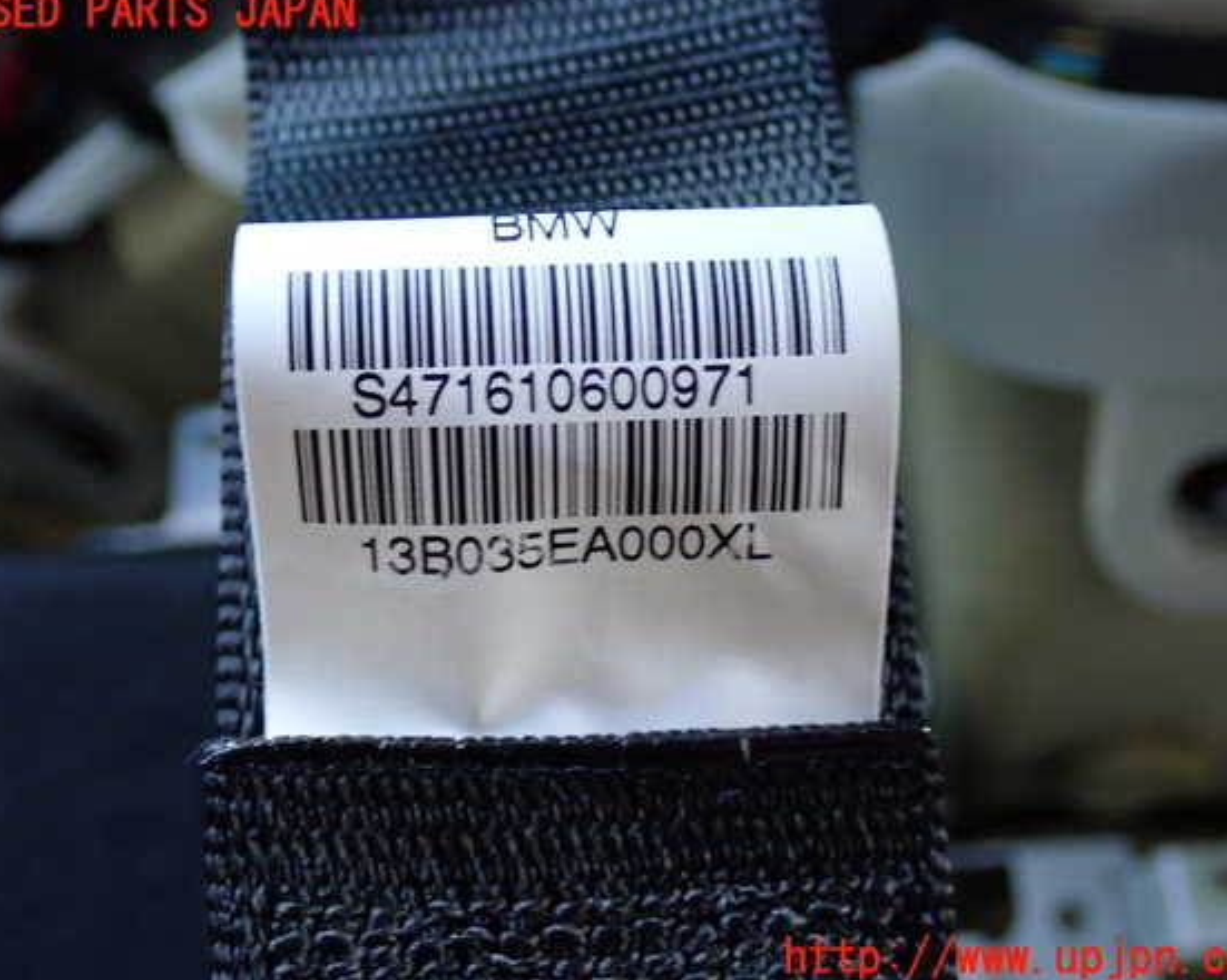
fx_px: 1814
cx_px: 619
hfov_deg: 37.4
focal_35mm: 50
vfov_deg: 30.2
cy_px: 486
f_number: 3.1
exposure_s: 1/50
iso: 320
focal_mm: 8.4
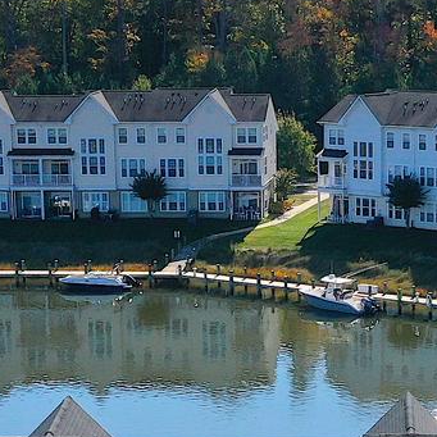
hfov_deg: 12.2
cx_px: 277
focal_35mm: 143
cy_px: 568
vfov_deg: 11.9
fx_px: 2042
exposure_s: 1/640
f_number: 6.3
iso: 100
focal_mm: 10.26
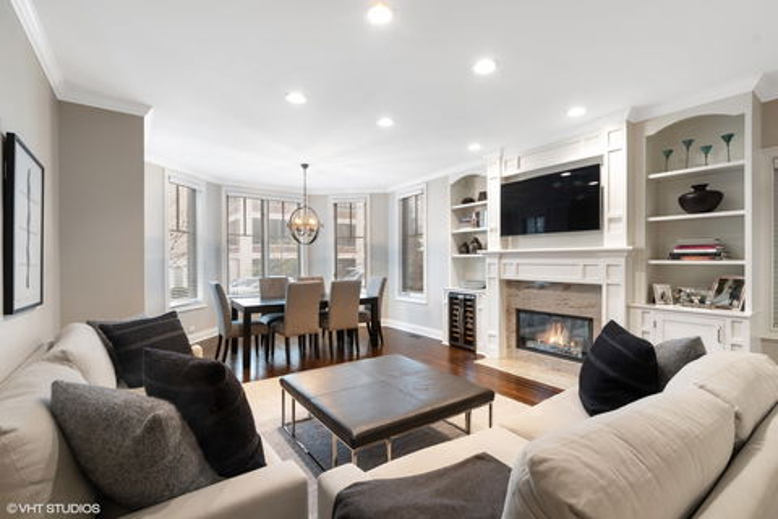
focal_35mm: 15
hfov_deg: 100.4
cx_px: 389
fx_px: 324
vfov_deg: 77.3
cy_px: 260
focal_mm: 10
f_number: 8
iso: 200
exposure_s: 1/5
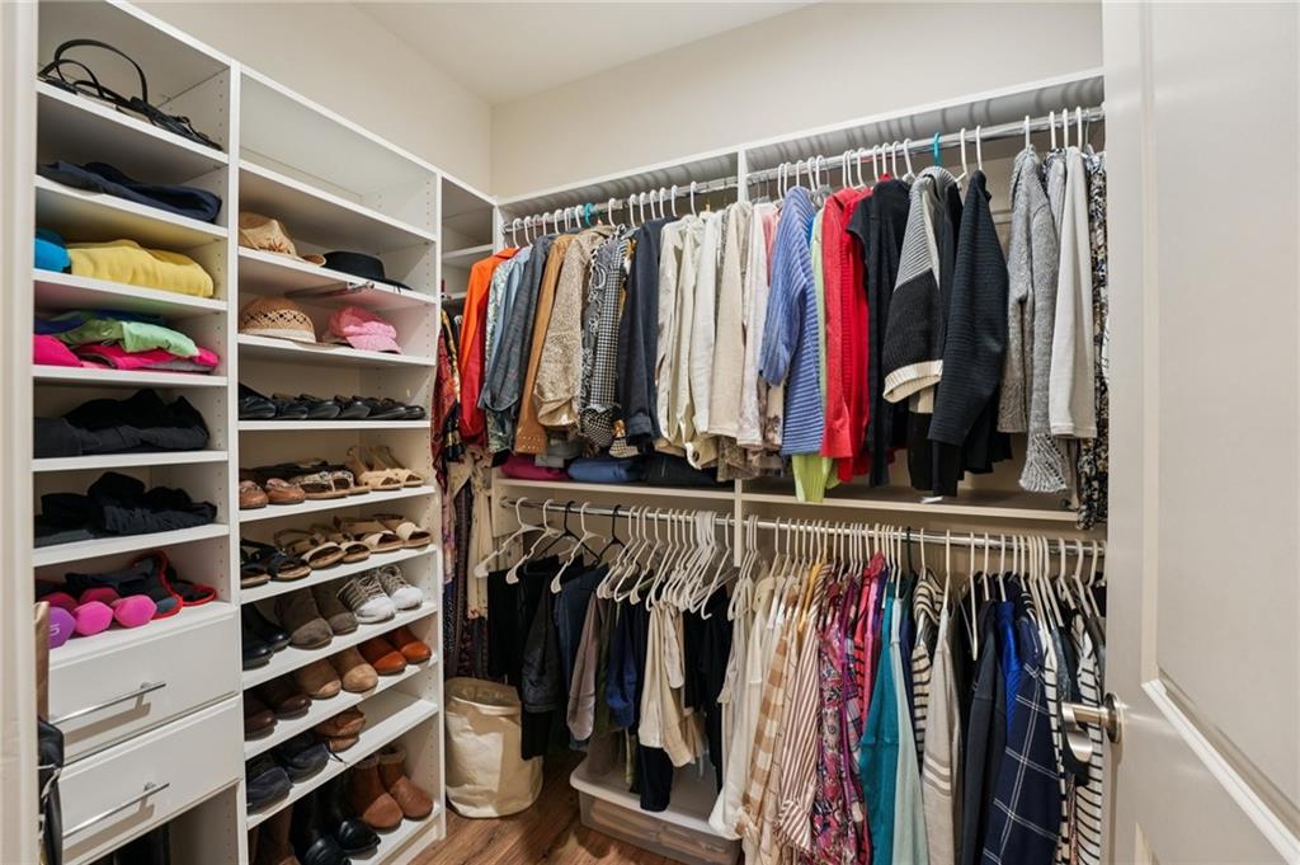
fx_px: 505
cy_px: 432
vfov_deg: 81.1
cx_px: 650
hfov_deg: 104.3
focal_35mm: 14
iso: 320
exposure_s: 1/6
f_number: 8
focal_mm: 14
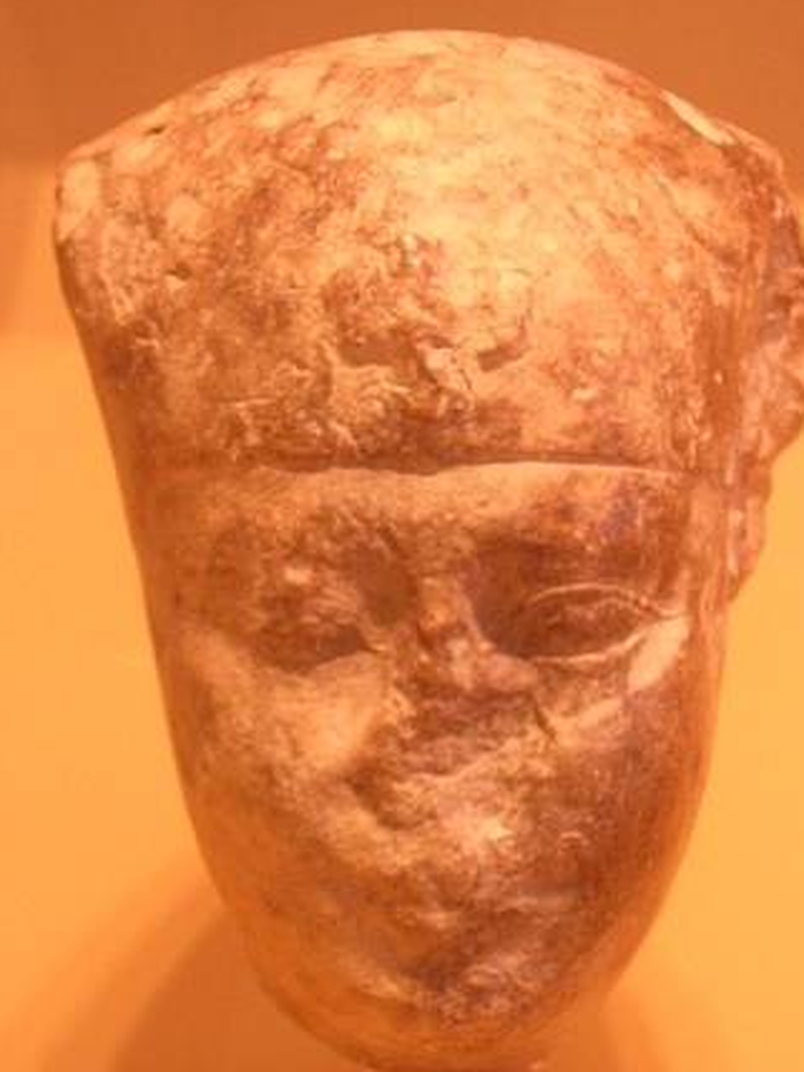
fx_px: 3780
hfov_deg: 12.1
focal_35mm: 122
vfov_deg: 16.1
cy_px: 643
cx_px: 506
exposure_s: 1/1.5
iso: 400
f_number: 4.2
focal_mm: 11.6
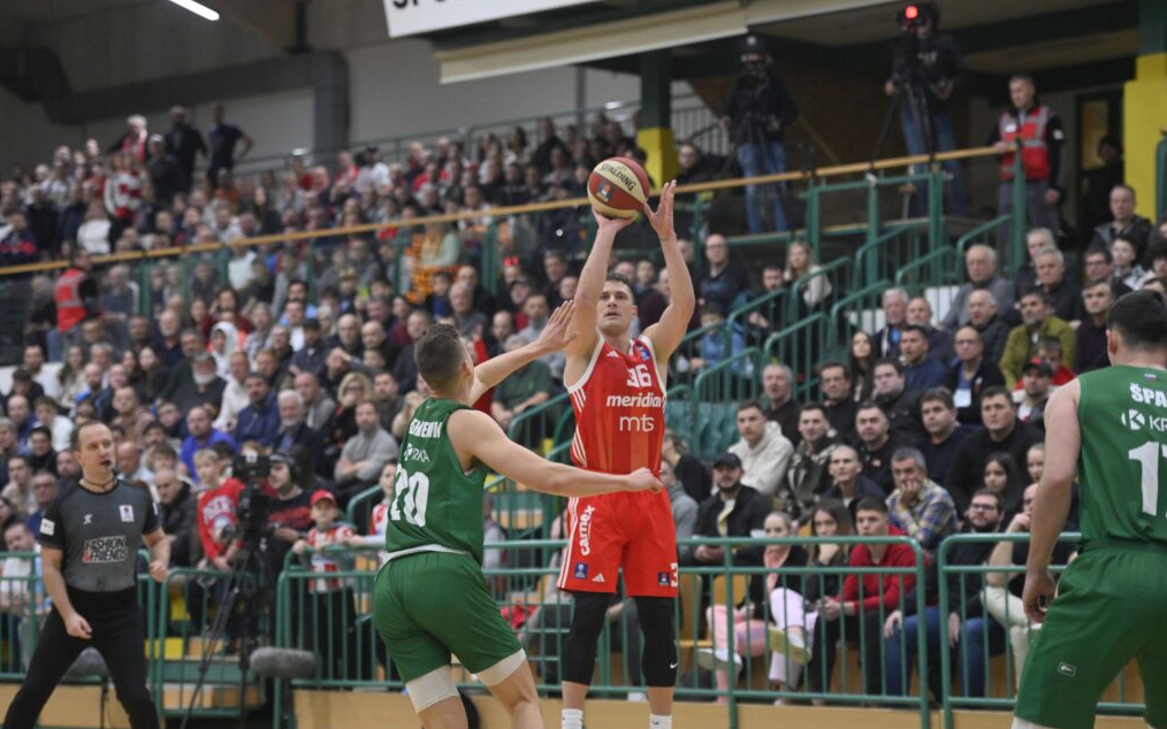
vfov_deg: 12.5
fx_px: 3340
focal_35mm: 105
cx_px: 584
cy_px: 378
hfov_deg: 19.8
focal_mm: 102
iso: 4000
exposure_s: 1/1000
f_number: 2.8
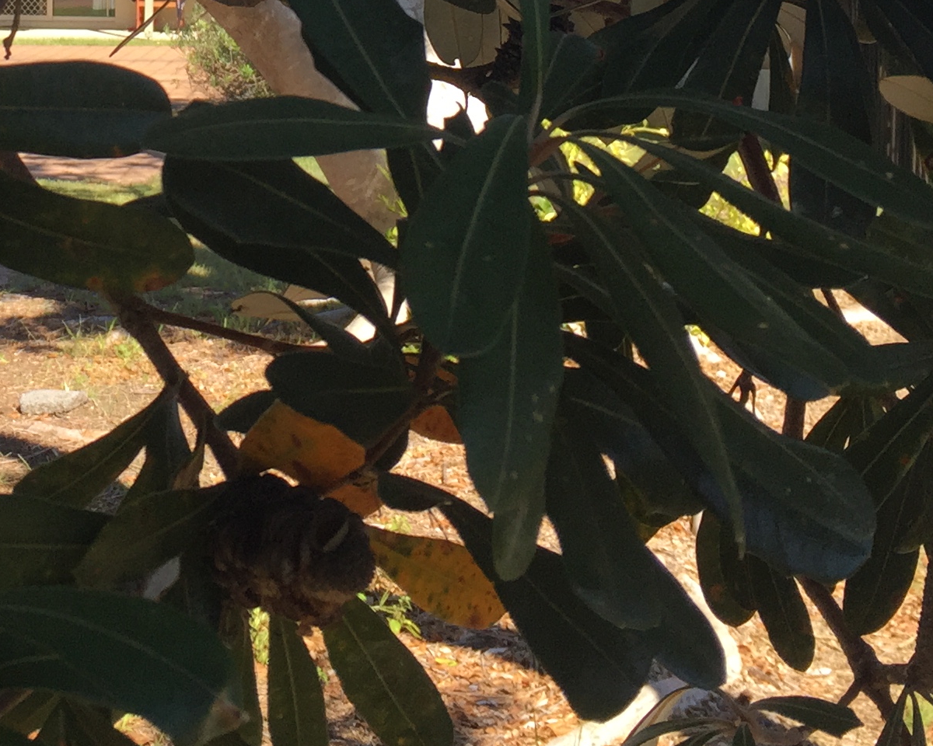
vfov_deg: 18.4
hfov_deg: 24.3
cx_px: 153
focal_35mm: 77
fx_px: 2126
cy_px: -253
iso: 32
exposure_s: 1/719
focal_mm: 4.15
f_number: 2.2
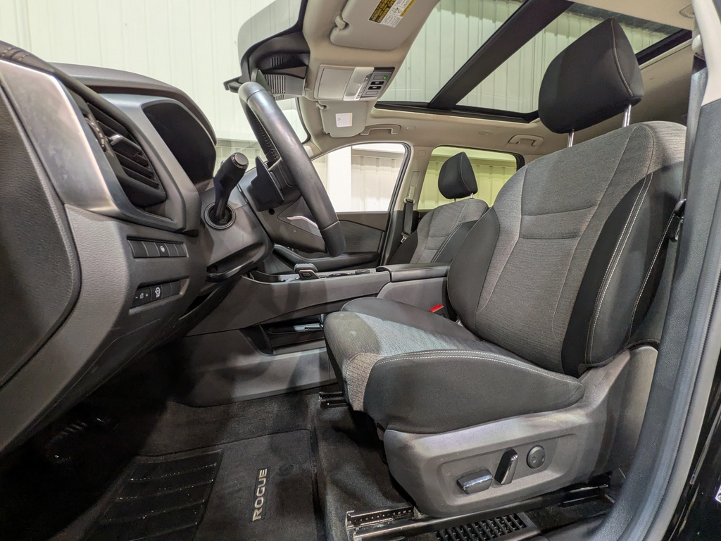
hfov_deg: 102.1
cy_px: 270
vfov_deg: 85.7
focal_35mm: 14
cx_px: 360
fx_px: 292
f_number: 2.2
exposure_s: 1/30
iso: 90
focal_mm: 1.83
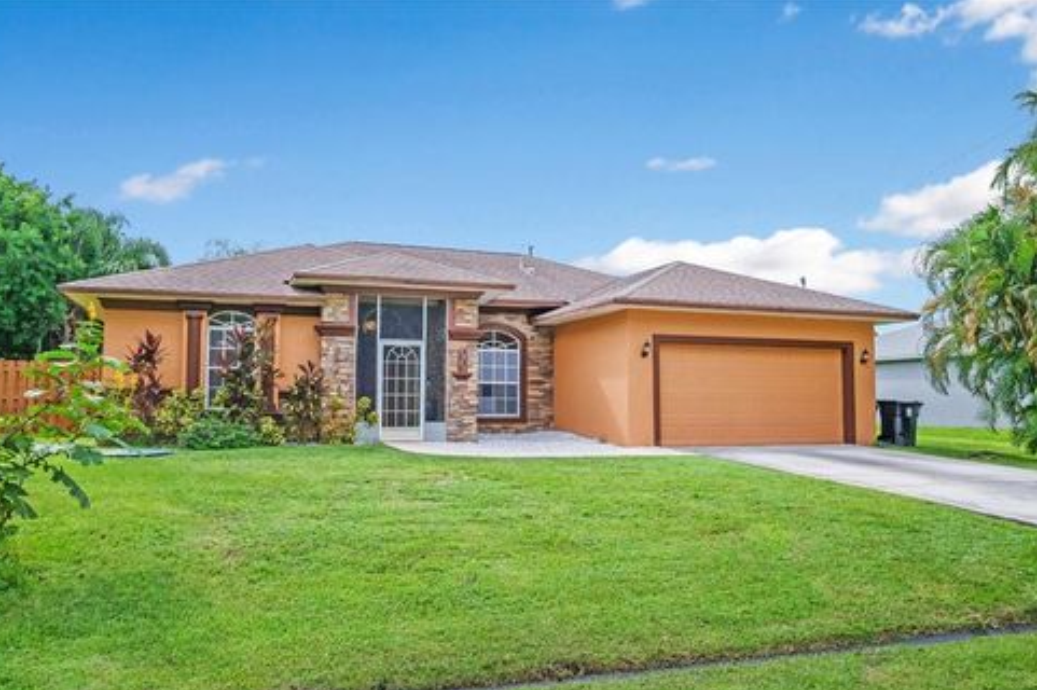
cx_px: 509
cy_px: 357
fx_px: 748
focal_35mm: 26
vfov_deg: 49.5
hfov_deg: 69.4
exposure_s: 1/4000
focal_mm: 25
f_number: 8
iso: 2000
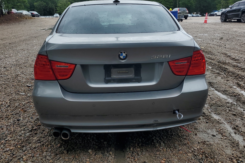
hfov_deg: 65.5
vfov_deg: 46.3
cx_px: 121
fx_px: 191
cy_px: 70
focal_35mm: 28
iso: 50
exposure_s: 1/2500
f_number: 1.5
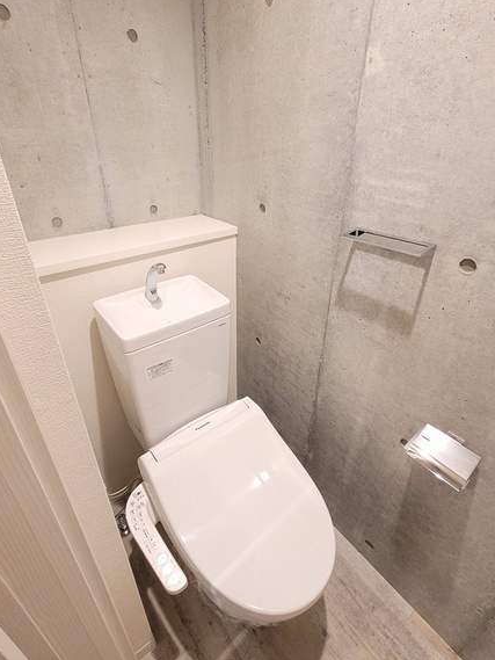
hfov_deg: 78.1
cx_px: 243
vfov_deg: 94.3
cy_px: 307
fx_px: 305
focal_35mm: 16
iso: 400
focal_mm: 2.2
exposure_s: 1/33
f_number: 2.2
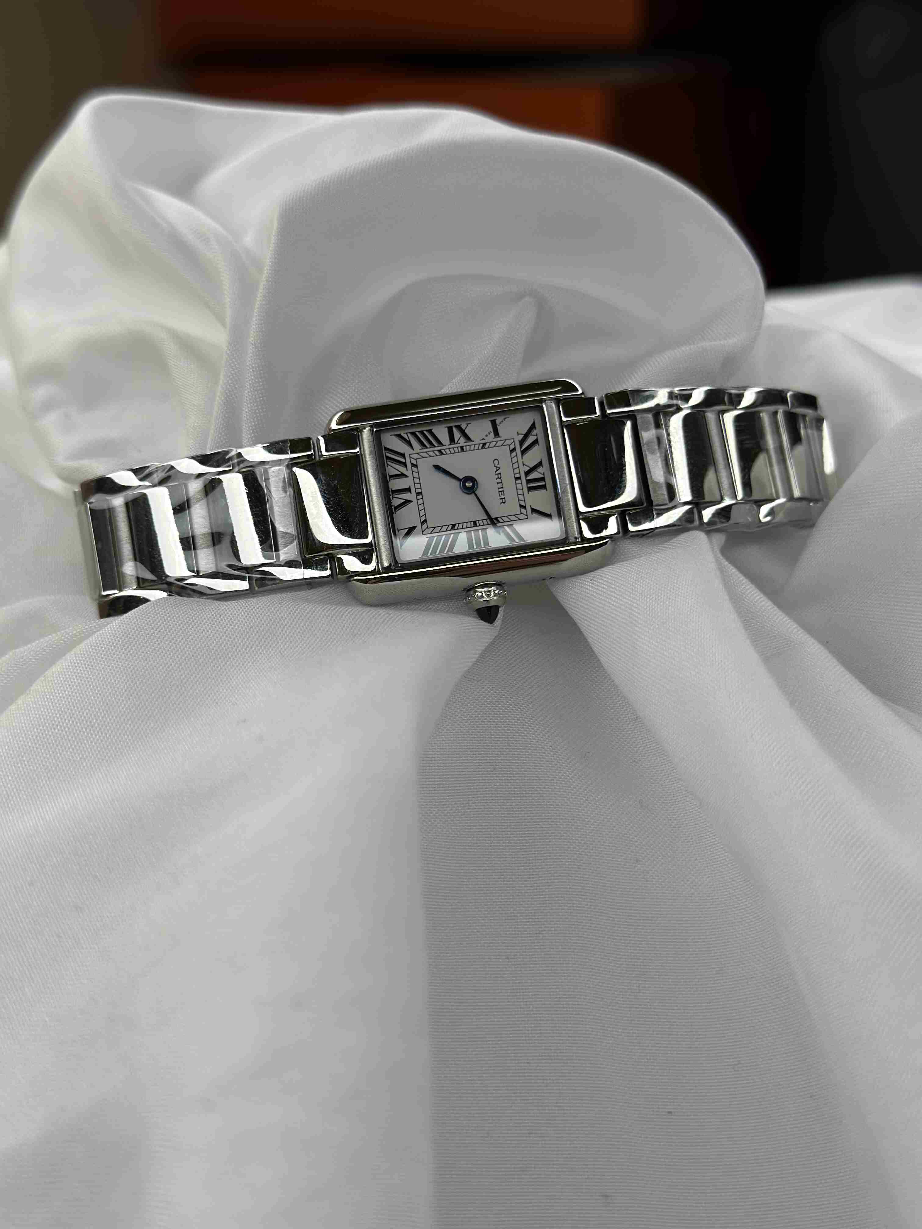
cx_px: 461
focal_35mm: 48
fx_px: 1705
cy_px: 614
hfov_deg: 30.3
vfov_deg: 39.7
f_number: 1.78
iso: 80
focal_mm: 6.86
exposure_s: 1/1453
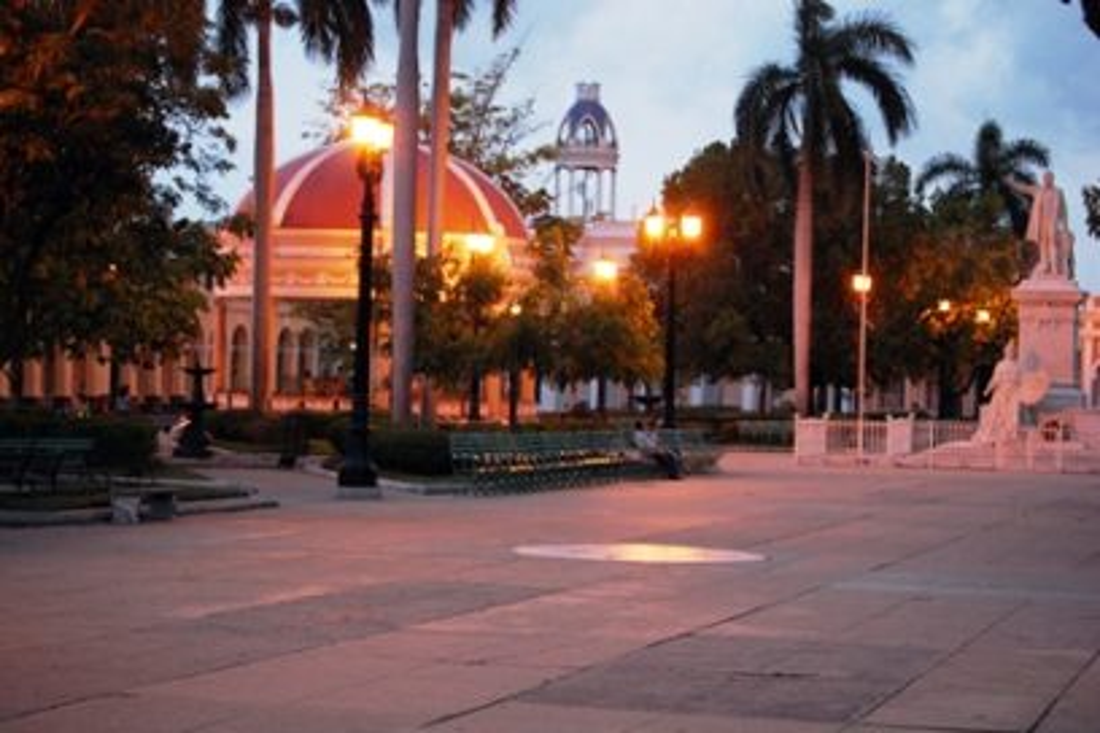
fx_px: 2521
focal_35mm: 82
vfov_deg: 16.6
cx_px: 550
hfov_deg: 24.6
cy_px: 366
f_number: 4
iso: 800
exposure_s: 1/25
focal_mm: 55
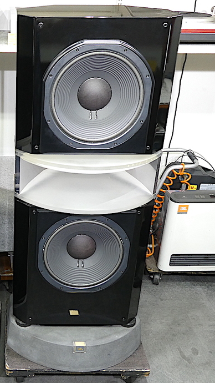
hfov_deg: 24.3
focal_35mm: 47
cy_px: 187
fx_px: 476
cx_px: 1
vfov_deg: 43.7
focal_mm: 5.4
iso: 200
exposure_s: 1/5
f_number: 3.5
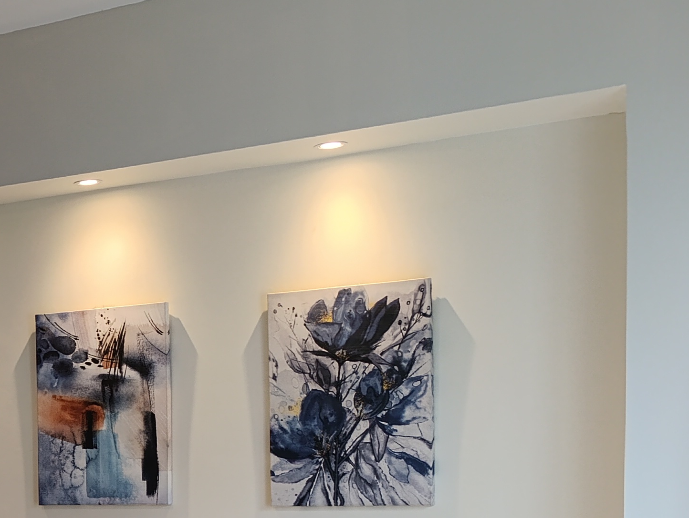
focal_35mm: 65
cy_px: 508
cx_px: -222
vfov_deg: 21.9
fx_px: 1295
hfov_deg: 25.4
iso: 320
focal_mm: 6.14
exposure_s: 1/100
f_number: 1.6
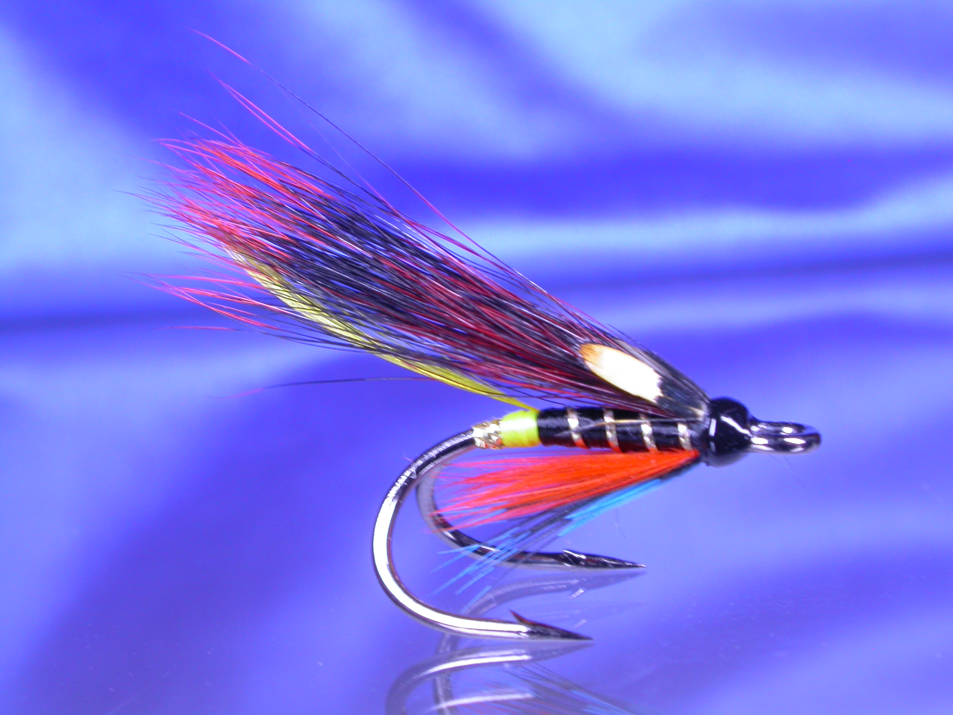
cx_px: 476
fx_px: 2313
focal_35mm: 84
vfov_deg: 17.6
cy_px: 358
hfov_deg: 23.3
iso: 100
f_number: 8.2
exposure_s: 1/12.5
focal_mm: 17.5
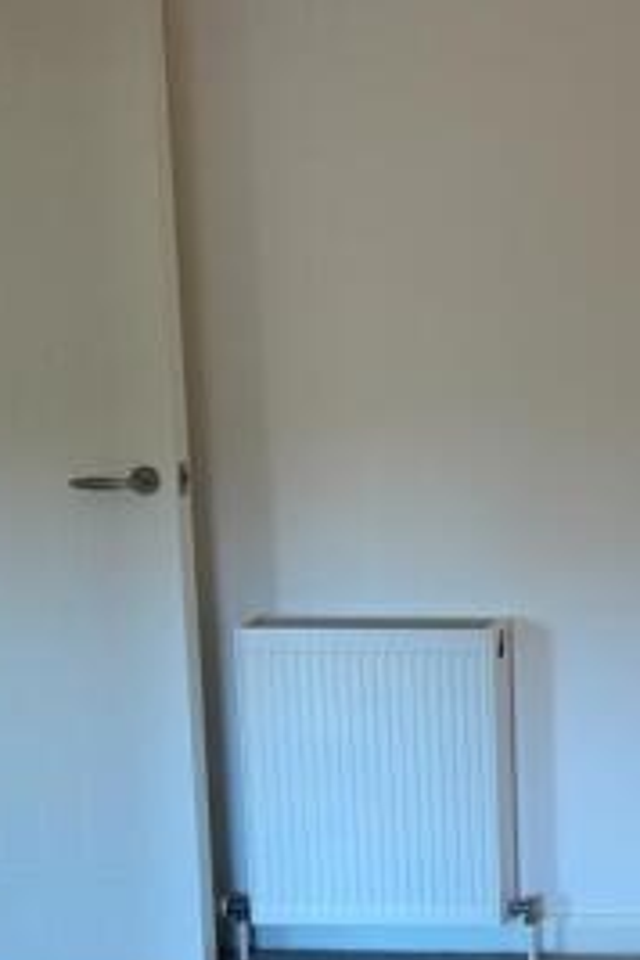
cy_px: 466
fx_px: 1573
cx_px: 944
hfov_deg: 20.0
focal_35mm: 59
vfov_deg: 33.9
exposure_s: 1/50
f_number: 1.8
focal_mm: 4.25
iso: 64
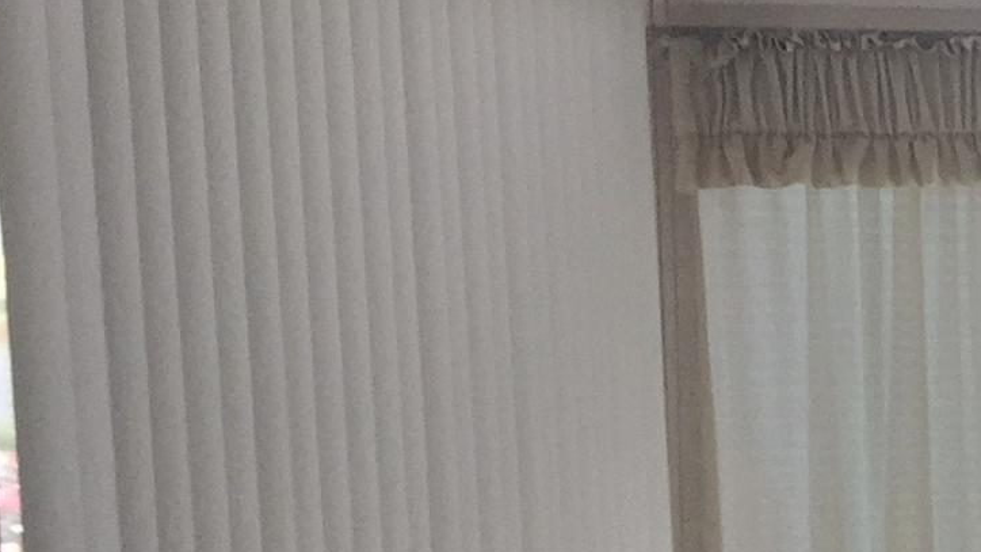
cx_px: 2018
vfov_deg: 9.1
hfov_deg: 13.7
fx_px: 3407
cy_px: 652
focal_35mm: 131
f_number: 2.2
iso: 32
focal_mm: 4.15
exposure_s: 1/120
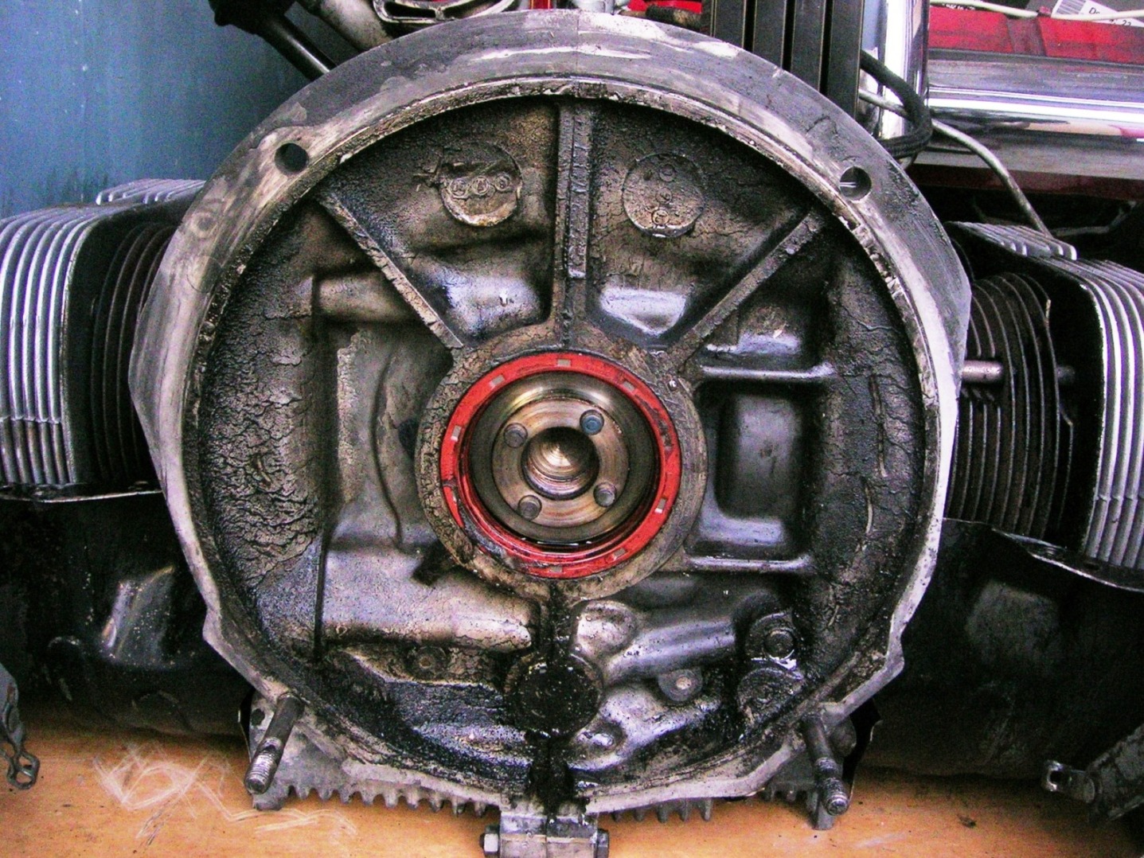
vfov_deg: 40.7
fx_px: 1157
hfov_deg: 52.6
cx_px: 572
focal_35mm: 35
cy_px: 429
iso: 200
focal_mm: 5.4
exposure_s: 1/60.1
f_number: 4.8
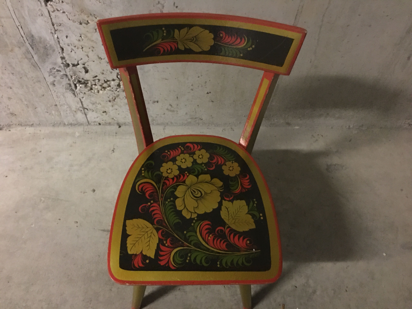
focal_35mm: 29
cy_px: 154
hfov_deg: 61.7
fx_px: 345
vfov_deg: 48.2
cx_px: 206
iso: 160
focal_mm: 4.15
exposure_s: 1/4
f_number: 2.2
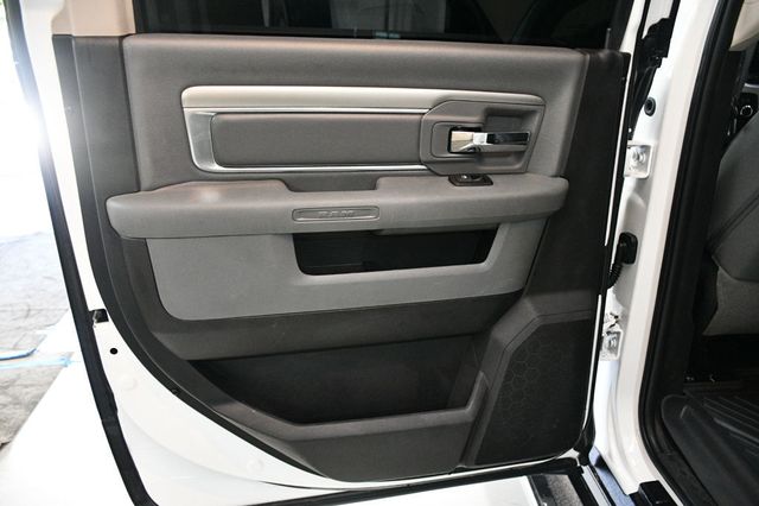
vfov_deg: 47.9
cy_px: 253
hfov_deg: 67.4
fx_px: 569
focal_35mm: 27
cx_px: 380
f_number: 3.5
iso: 3200
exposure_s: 1/125
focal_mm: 18
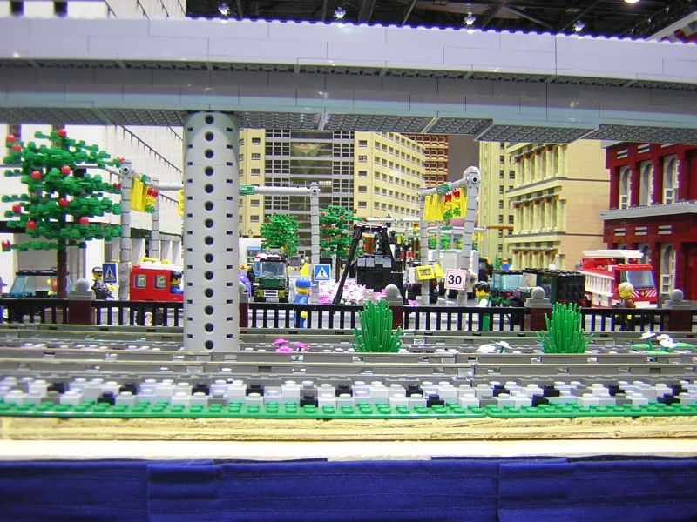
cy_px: 261
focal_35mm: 36
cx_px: 348
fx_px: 725
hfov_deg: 51.4
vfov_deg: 39.7
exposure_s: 1/3.6
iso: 125
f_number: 2.6
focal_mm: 4.7
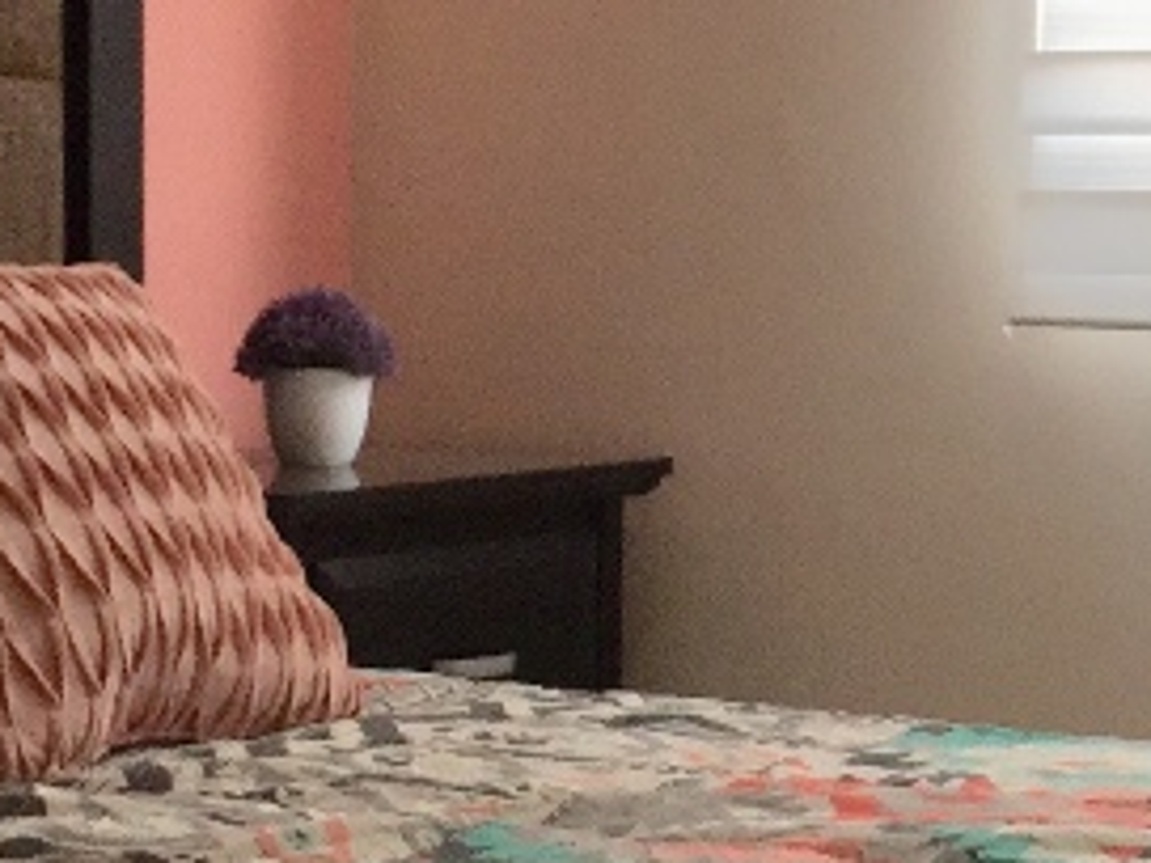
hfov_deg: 17.9
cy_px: 203
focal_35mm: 109
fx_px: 3624
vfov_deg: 13.5
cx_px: 961
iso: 50
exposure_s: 1/120
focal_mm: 4.15
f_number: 2.2
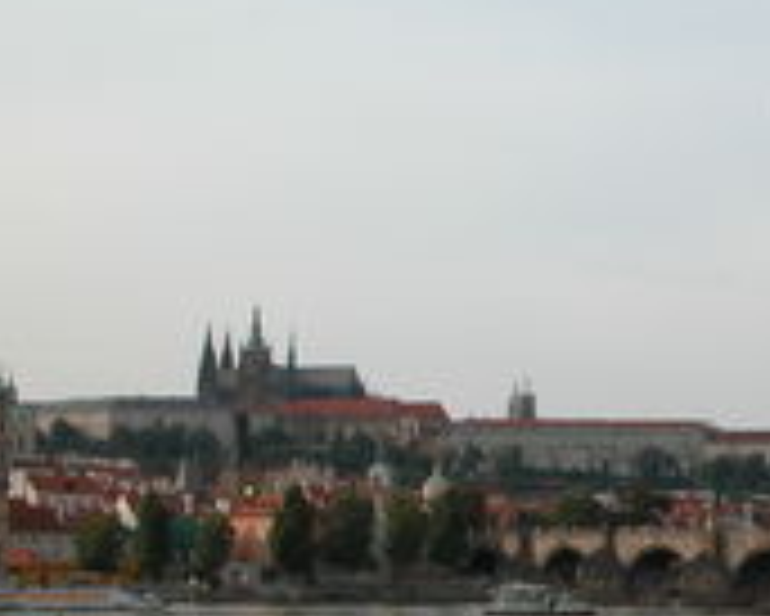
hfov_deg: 22.6
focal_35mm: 80
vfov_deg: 19.0
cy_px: 504
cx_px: 824
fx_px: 1824
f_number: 7.1
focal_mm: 8.9
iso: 100
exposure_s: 1/328
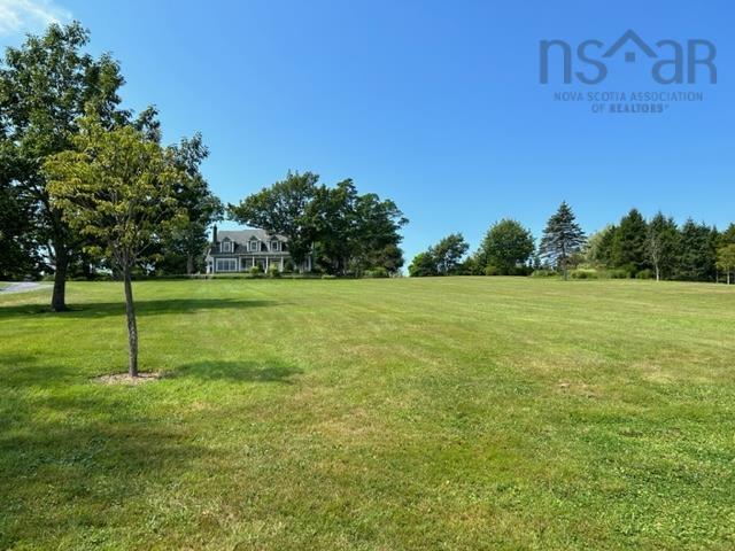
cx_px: 368
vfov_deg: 53.1
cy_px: 276
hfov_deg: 67.3
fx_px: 552
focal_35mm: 26
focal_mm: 5.7
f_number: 1.5
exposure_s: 1/2762
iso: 50
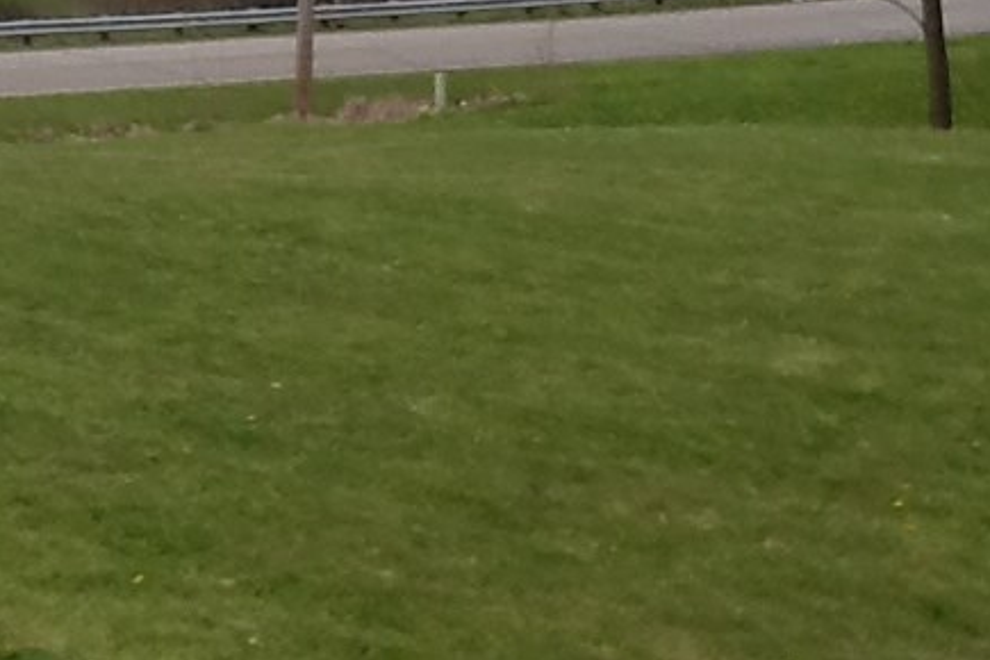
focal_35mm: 101
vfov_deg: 13.2
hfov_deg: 19.6
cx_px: -20
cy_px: -150
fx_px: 2777
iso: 40
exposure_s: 1/764
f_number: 2.4
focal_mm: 2.03
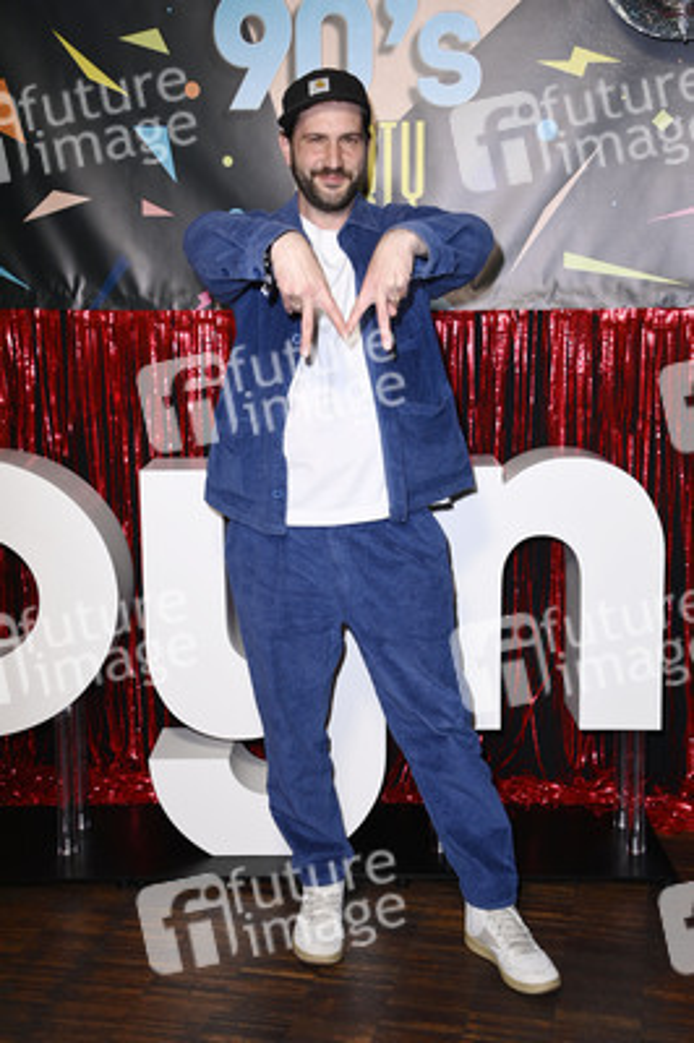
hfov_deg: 28.0
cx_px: 347
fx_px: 1390
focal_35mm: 48
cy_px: 522
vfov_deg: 41.1
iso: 1600
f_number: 5.6
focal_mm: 48
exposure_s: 1/250
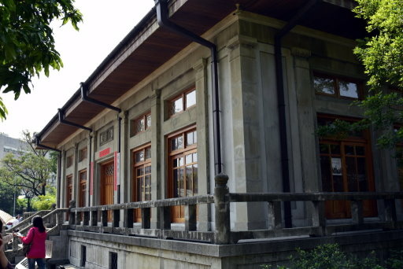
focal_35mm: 36
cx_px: 202
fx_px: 403
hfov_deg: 53.1
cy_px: 134
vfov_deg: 36.9
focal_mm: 24
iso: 100
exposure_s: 1/125
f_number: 7.1
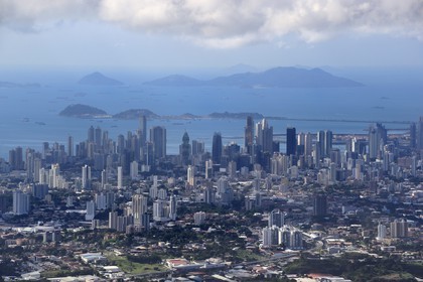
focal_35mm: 165
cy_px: 141
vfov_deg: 8.3
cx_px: 212
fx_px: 1939
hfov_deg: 12.5
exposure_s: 1/800
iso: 200
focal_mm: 165
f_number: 10
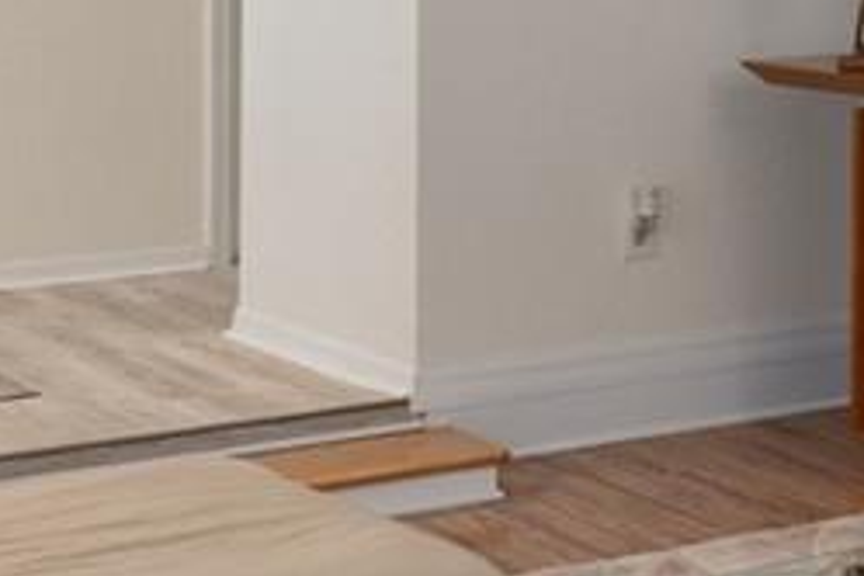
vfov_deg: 12.6
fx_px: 2549
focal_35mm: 106
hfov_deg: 17.2
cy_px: -97
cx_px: 1319
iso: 250
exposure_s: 1/2
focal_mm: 11
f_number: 8
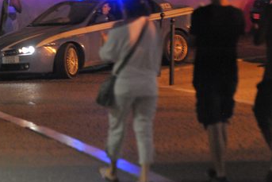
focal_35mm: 289
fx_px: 2184
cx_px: 29
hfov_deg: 7.1
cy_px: 50
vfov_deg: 4.8
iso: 6400
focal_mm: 155
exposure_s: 1/40
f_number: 4
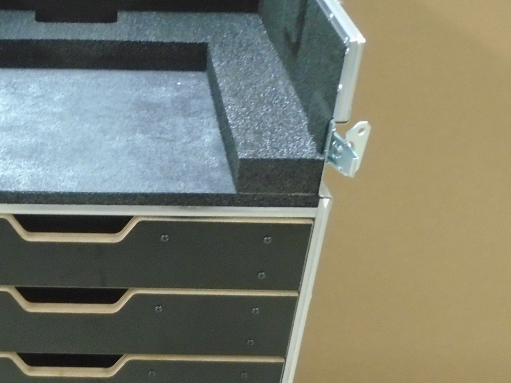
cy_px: 272
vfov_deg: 24.6
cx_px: 77
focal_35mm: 59
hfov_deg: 31.5
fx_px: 871
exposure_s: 1/8
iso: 400
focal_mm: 4.6
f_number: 3.2
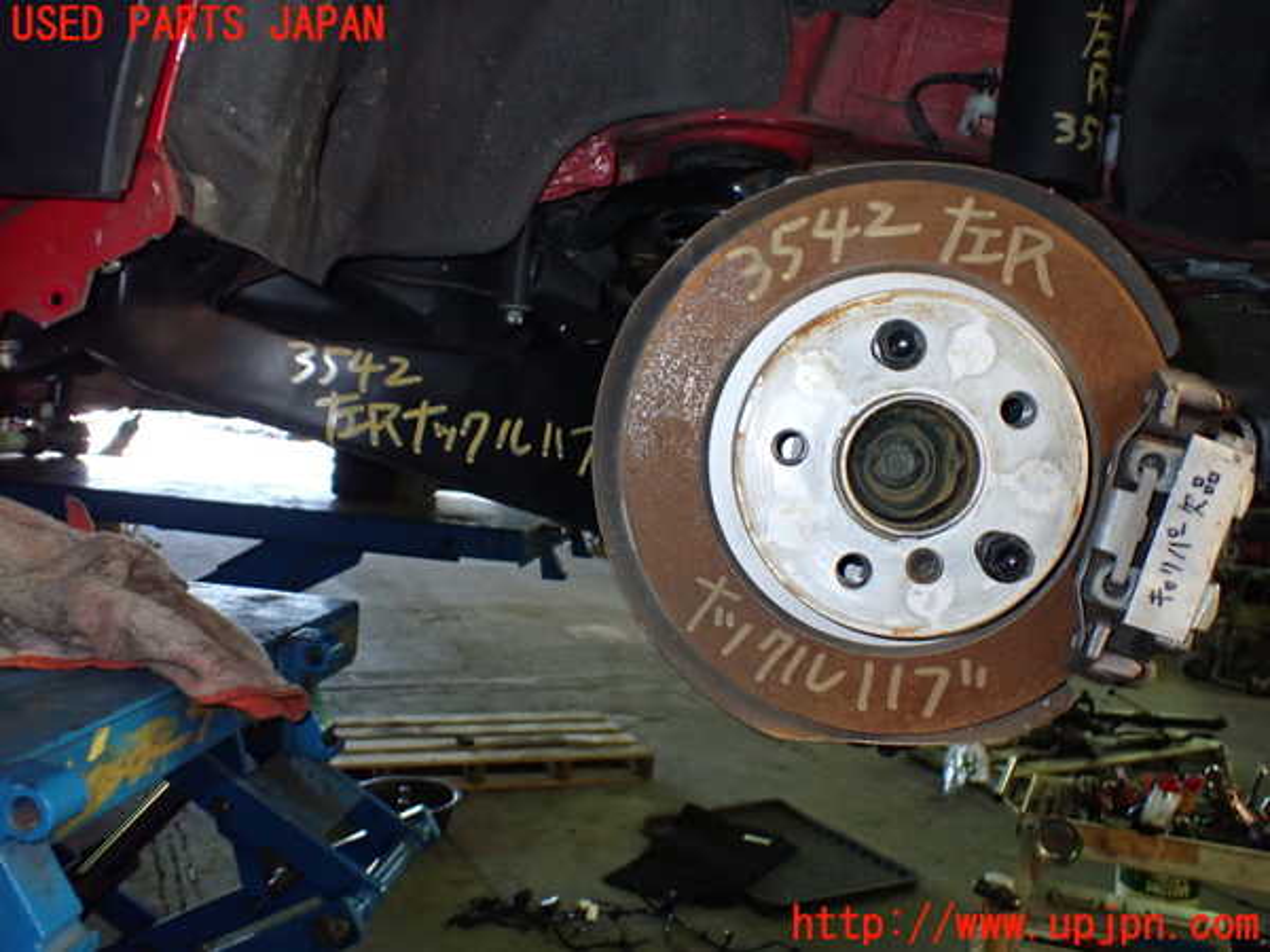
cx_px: 635
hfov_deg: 60.0
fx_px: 1101
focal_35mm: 30
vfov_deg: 46.8
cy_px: 476
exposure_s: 1/30
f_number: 6.3
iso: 800
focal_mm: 5.4
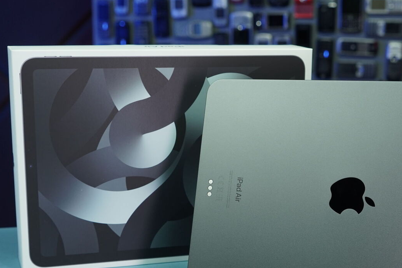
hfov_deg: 28.0
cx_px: 255
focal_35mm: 72
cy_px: 212
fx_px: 804
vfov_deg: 18.7
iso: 1000
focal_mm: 39
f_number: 6.3
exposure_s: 1/160
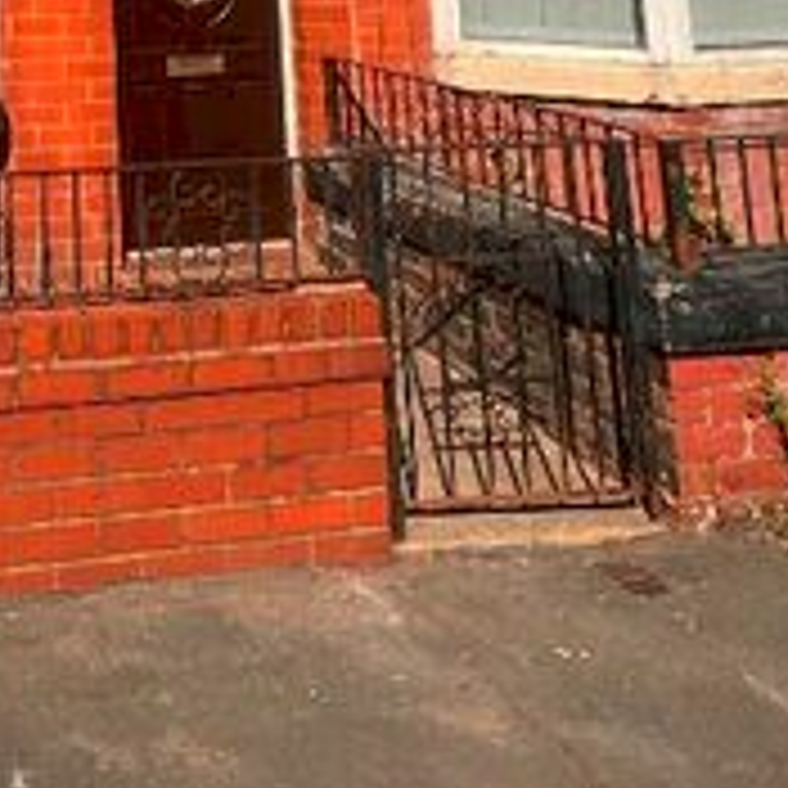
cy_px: -340
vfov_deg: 27.6
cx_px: -131
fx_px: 1185
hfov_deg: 31.5
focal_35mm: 46
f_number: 1.8
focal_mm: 1.57
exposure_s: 1/2096
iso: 32
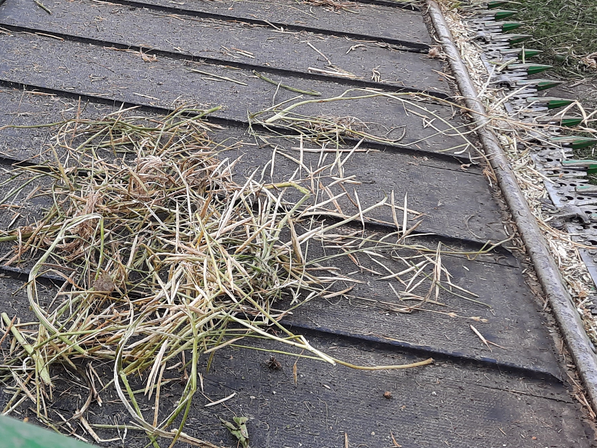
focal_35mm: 57
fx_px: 983
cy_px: 152
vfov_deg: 25.5
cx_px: 103
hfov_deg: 32.7
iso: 32
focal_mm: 4.6
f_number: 2
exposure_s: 1/246
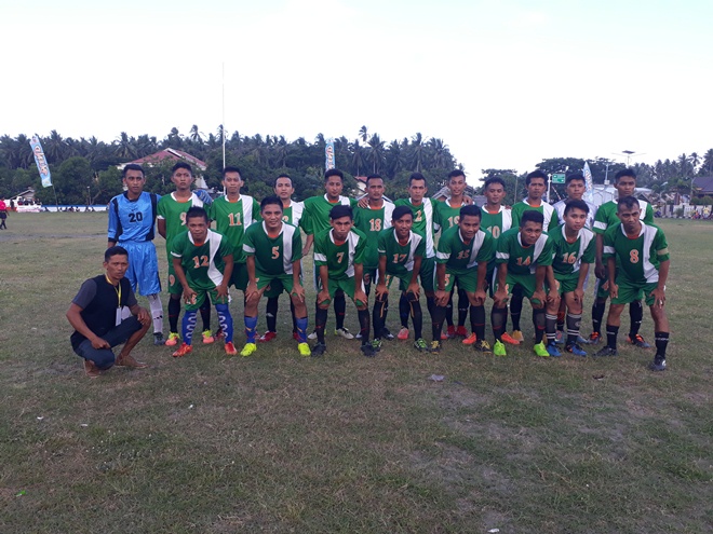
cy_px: 267
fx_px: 556
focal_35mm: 27
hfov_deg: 65.3
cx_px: 356
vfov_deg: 51.4
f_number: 1.9
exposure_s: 1/306
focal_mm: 3.6
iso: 40
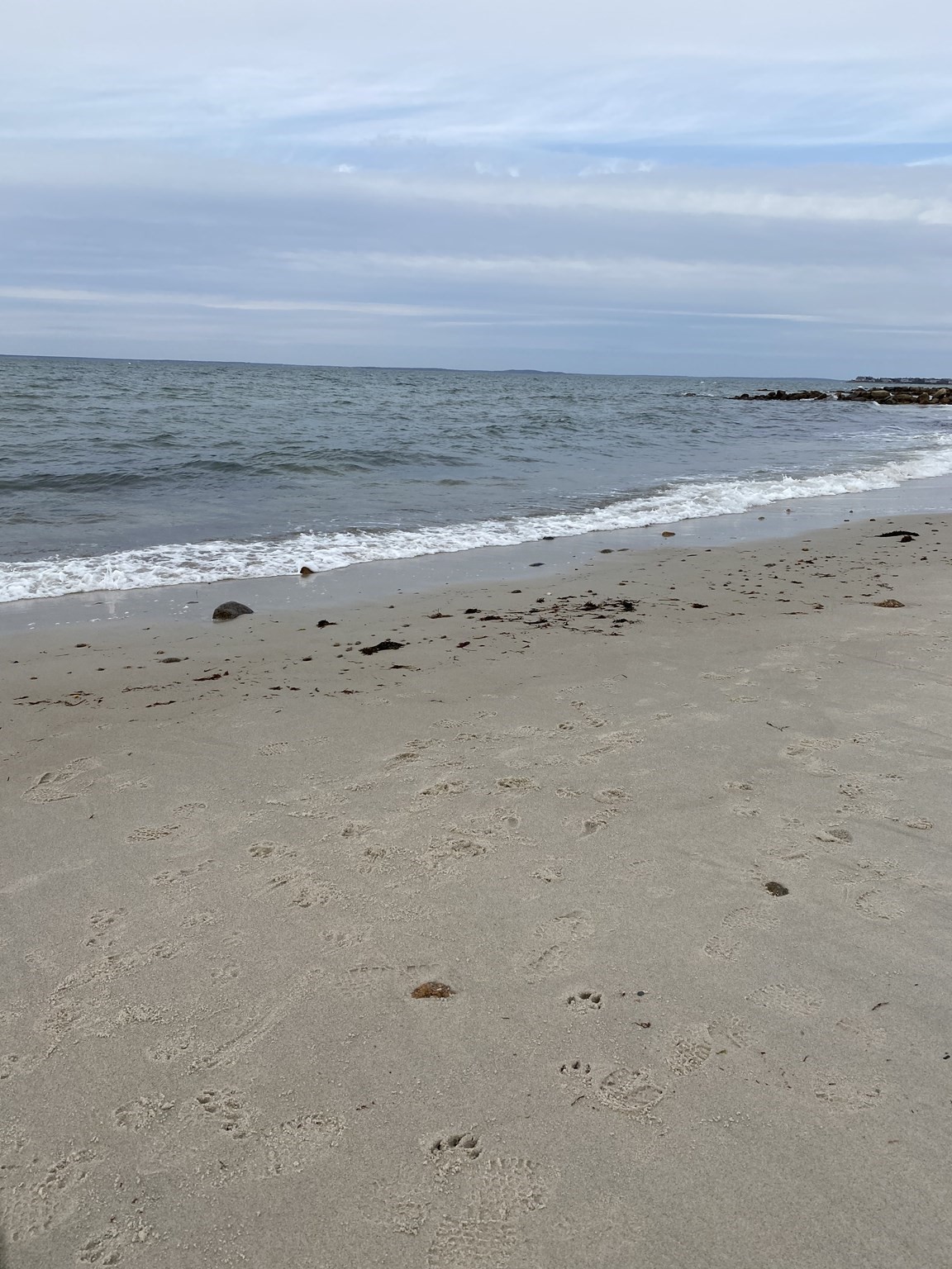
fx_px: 953
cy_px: 634
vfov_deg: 67.3
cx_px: 476
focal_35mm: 26
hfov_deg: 53.1
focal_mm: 4.25
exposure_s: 1/3135
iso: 32
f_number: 1.8
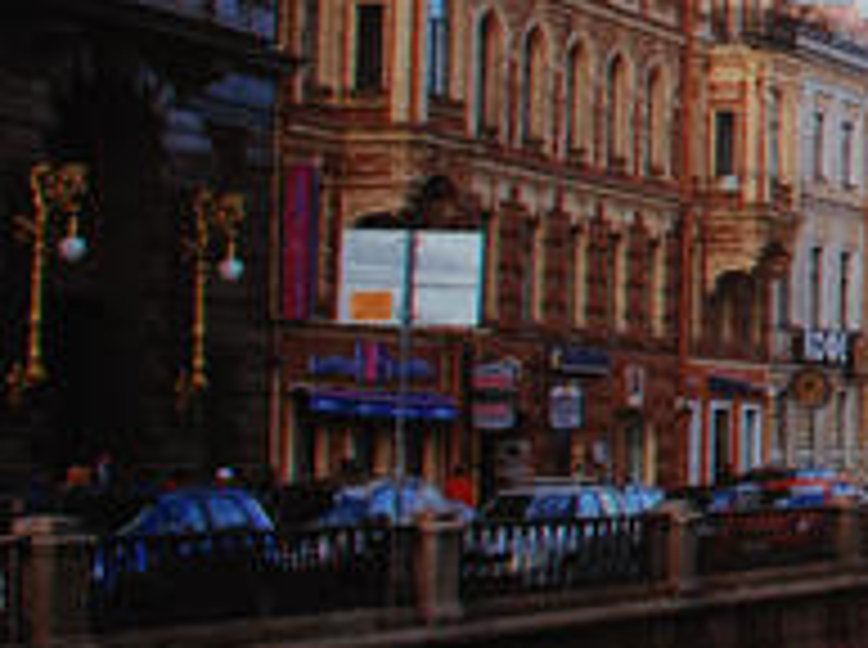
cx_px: 1765
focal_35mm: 117
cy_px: 112
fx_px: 2928
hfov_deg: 14.0
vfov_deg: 12.6
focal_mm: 18
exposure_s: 1/200
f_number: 7.1
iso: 100
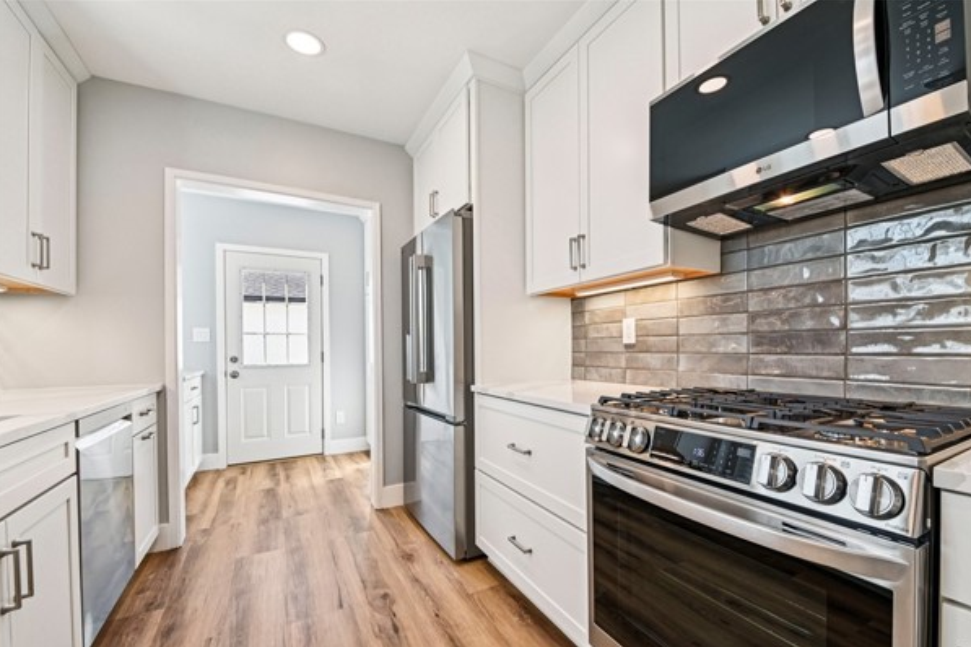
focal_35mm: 15
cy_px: 345
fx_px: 405
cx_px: 512
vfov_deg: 77.2
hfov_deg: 100.3
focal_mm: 14
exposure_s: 1/20
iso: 250
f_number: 8
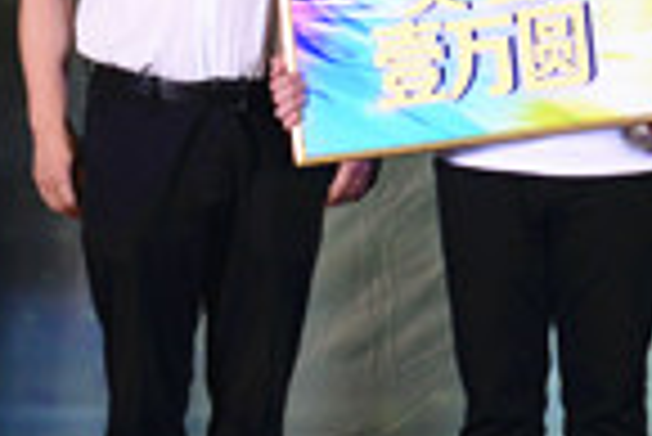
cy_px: -220
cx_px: 1075
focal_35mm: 241
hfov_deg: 8.3
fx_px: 4369
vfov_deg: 5.7
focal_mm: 50
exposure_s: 1/200
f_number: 7.1
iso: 800
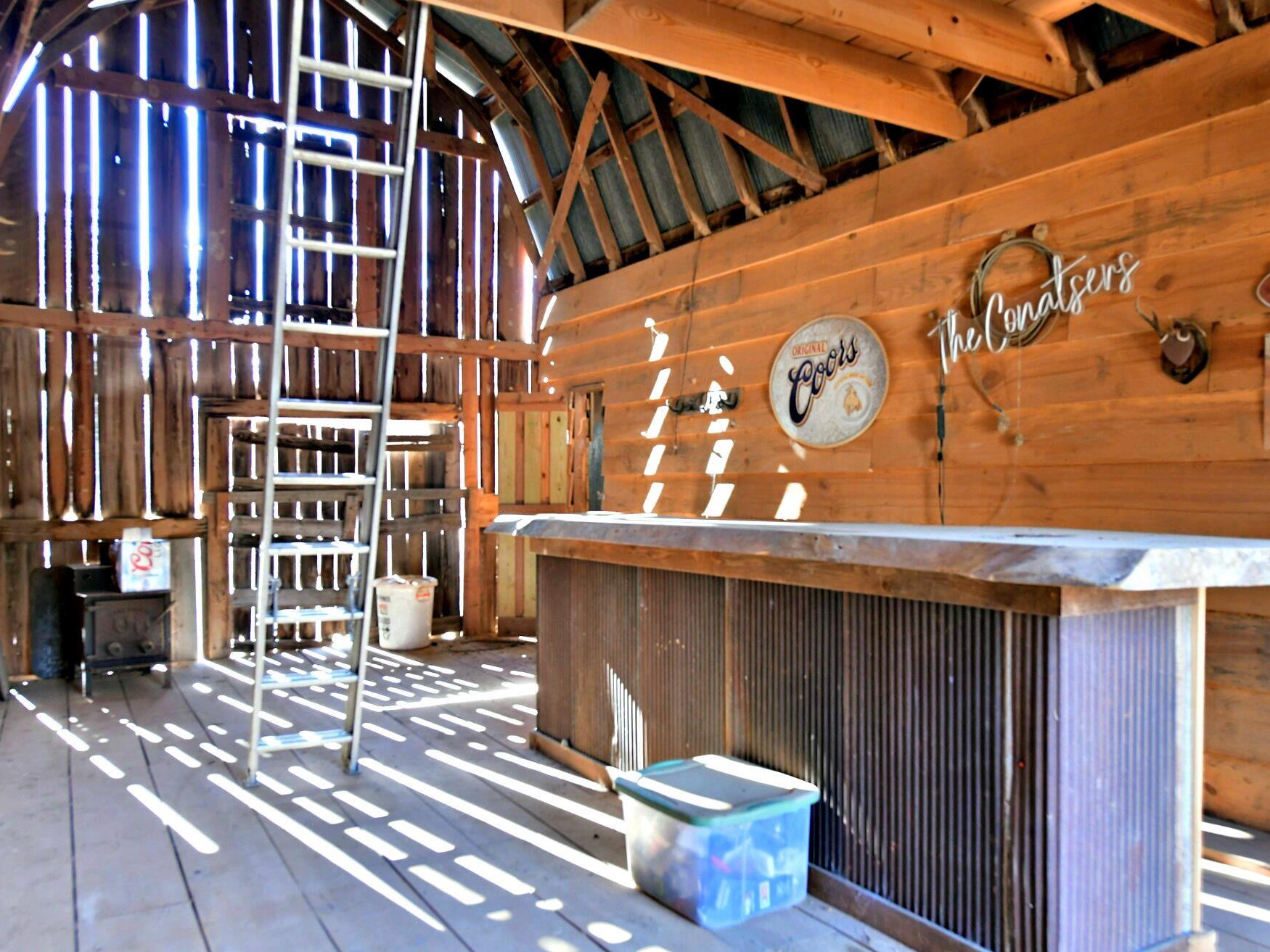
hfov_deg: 65.1
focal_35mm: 27
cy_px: 483
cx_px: 715
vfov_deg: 51.4
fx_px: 991
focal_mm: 24
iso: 2500
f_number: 5.6
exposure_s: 1/125
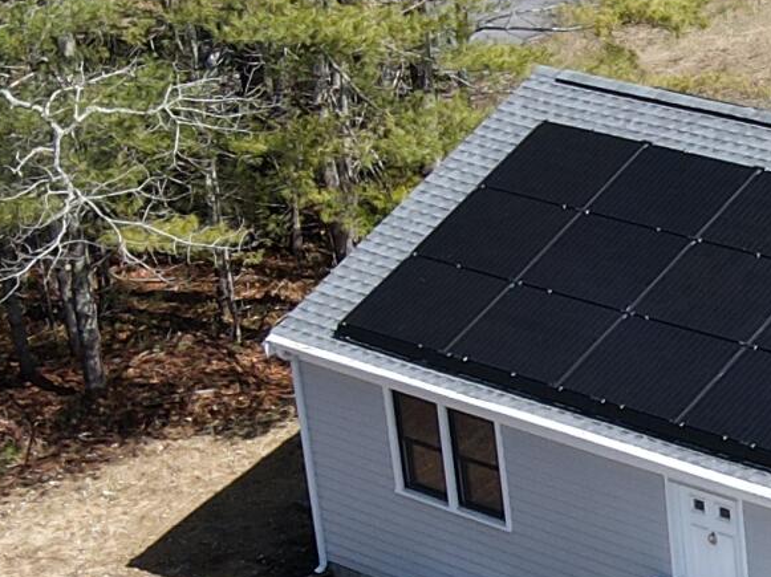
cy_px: 581
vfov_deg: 11.8
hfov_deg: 14.8
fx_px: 2760
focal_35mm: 124
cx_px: 1162
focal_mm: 4.5
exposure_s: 1/400
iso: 100
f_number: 2.8
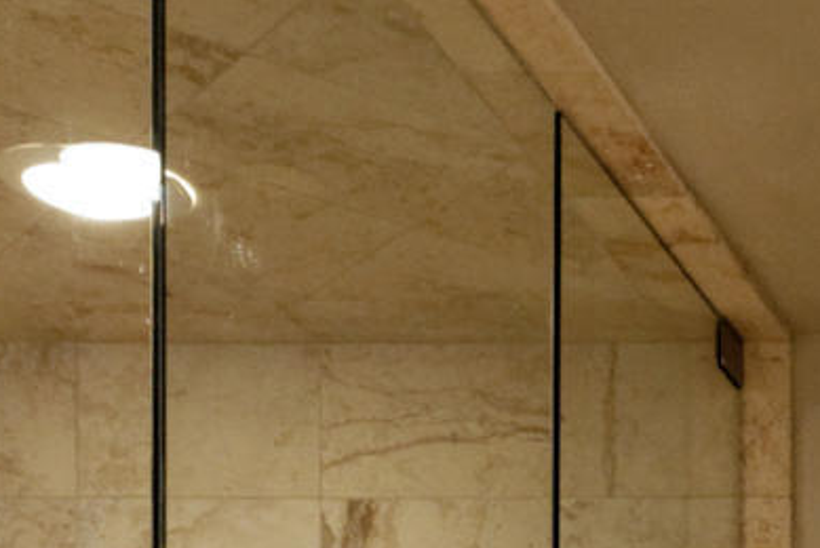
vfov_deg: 9.1
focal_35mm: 131
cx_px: 1514
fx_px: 2986
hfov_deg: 13.8
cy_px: 1467
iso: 1000
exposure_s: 1/1250
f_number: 6.3
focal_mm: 17
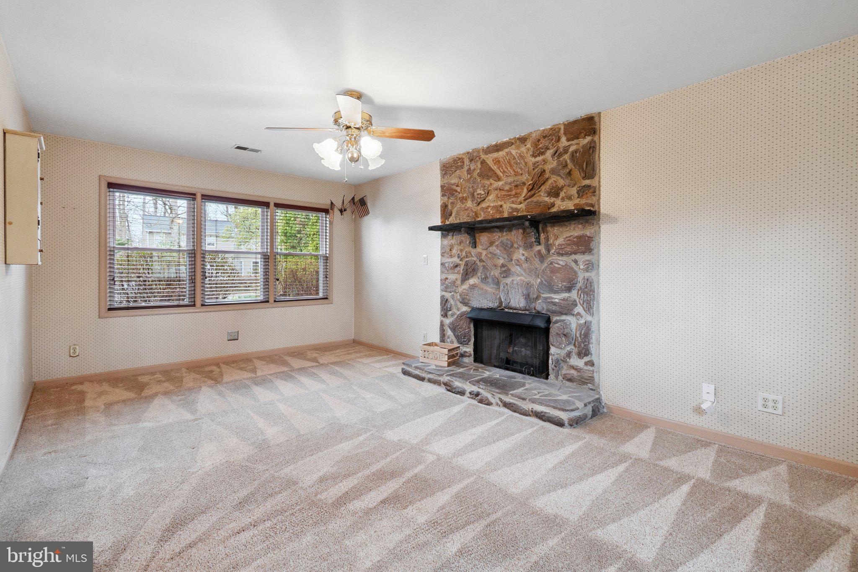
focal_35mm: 15
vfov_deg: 77.3
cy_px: 286
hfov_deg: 100.4
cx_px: 429
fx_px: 357
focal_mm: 10
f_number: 5.6
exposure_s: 1/20
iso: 400
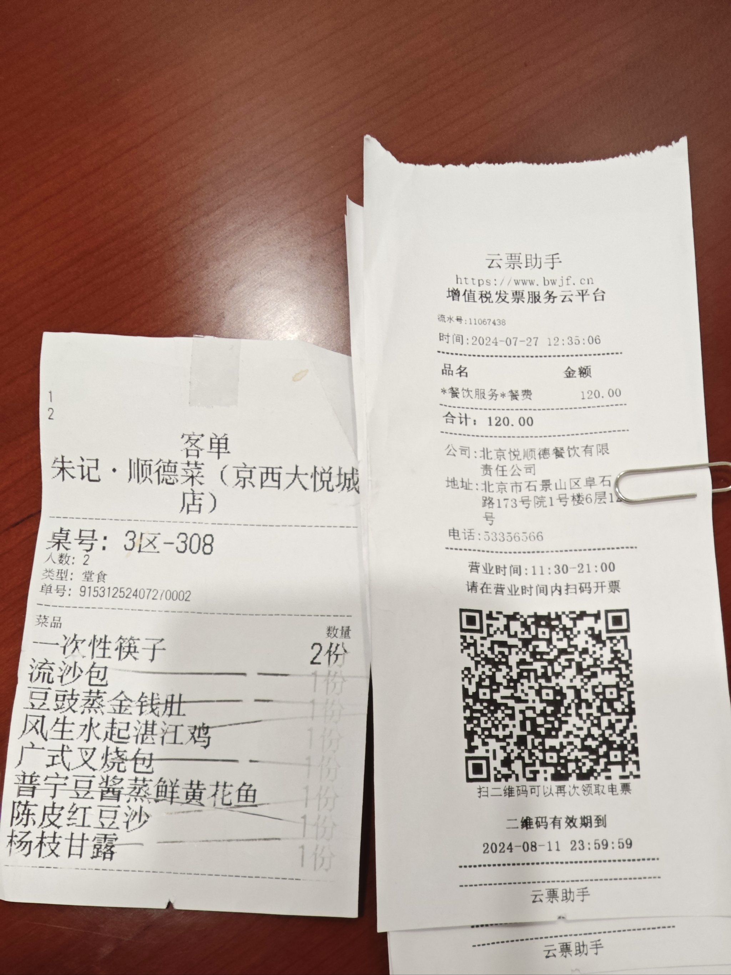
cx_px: 366
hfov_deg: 58.9
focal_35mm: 23
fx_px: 648
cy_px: 488
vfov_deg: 73.9
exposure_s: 1/50
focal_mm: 2.03
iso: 125
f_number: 1.8
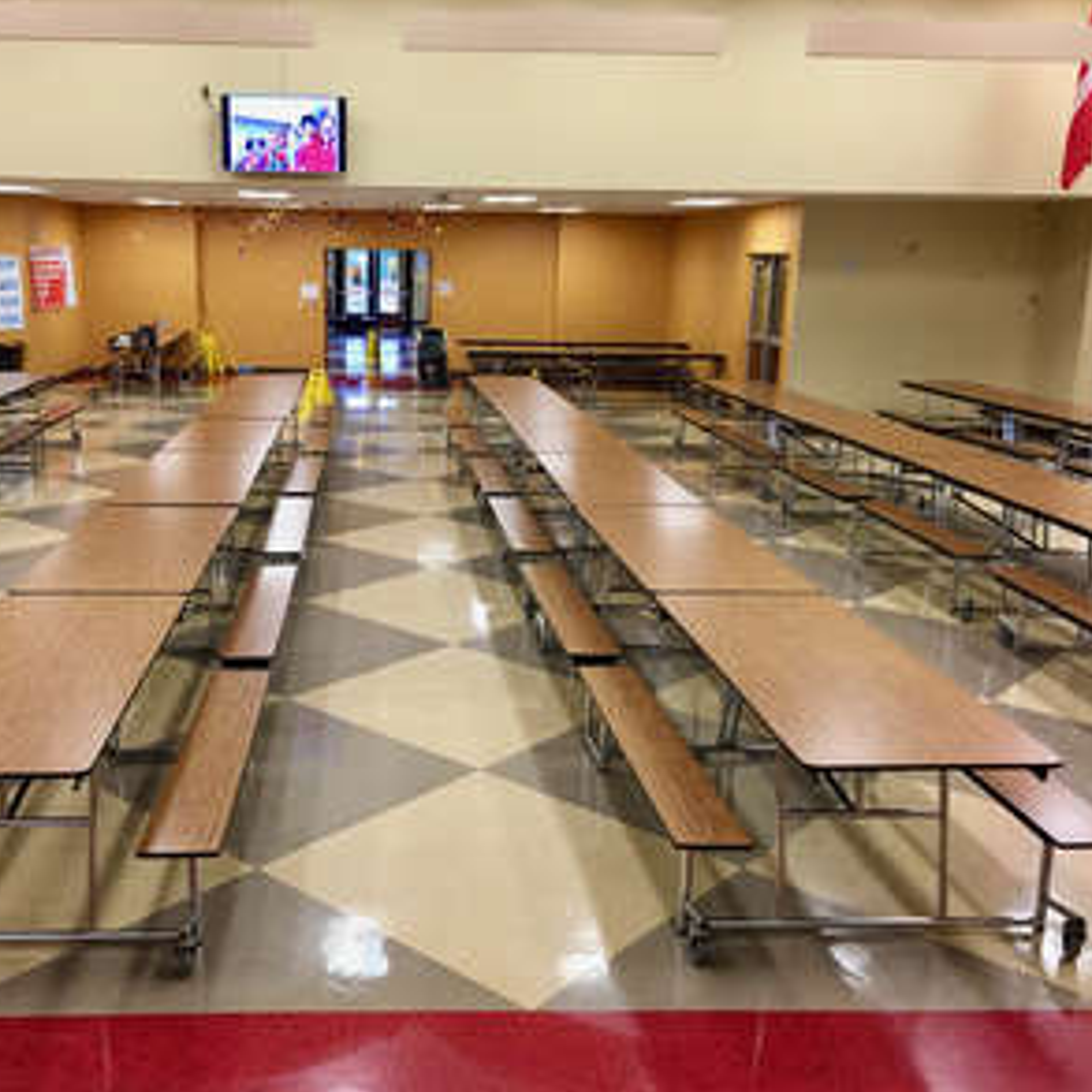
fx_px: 1249
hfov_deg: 46.8
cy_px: 552
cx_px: 417
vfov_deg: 47.2
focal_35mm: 35
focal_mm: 4.15
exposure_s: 1/15
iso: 40
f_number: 2.2
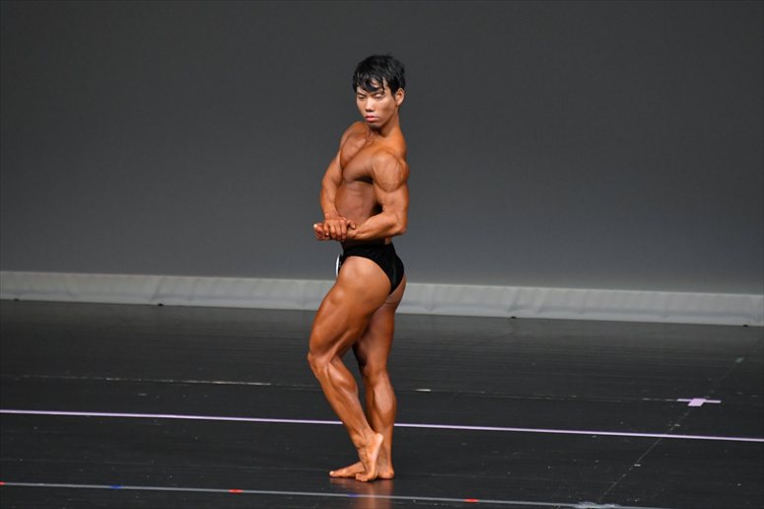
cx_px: 382
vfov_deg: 3.7
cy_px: 254
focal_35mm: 375
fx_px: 7955
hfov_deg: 5.5
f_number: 5.6
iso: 4000
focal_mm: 250
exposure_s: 1/400
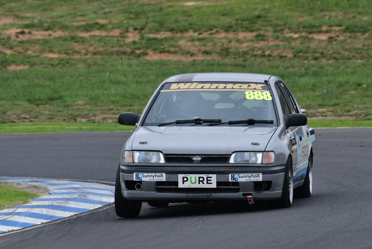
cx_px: 186
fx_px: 7752
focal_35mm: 750
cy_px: 124
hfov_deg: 2.7
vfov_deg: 1.8
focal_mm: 500
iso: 1000
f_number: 11
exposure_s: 1/640
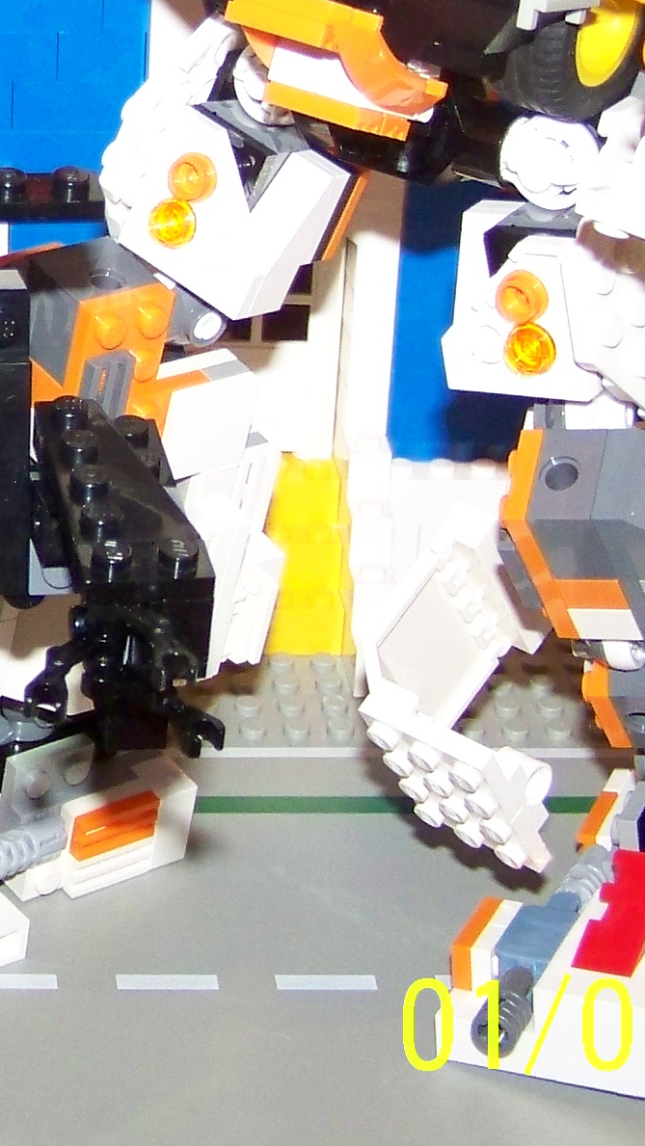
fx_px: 3253
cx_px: -328
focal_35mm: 107
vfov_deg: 19.7
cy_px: 202
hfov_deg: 10.9
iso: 200
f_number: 2.8
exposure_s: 1/30
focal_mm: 6.3
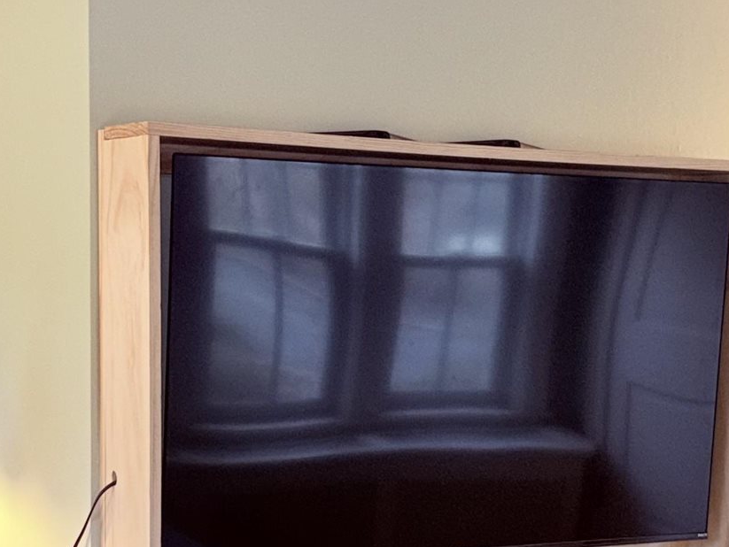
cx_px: 392
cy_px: 481
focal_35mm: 97
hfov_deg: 20.2
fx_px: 2044
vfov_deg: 15.1
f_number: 1.6
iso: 64
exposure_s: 1/22
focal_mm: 5.96
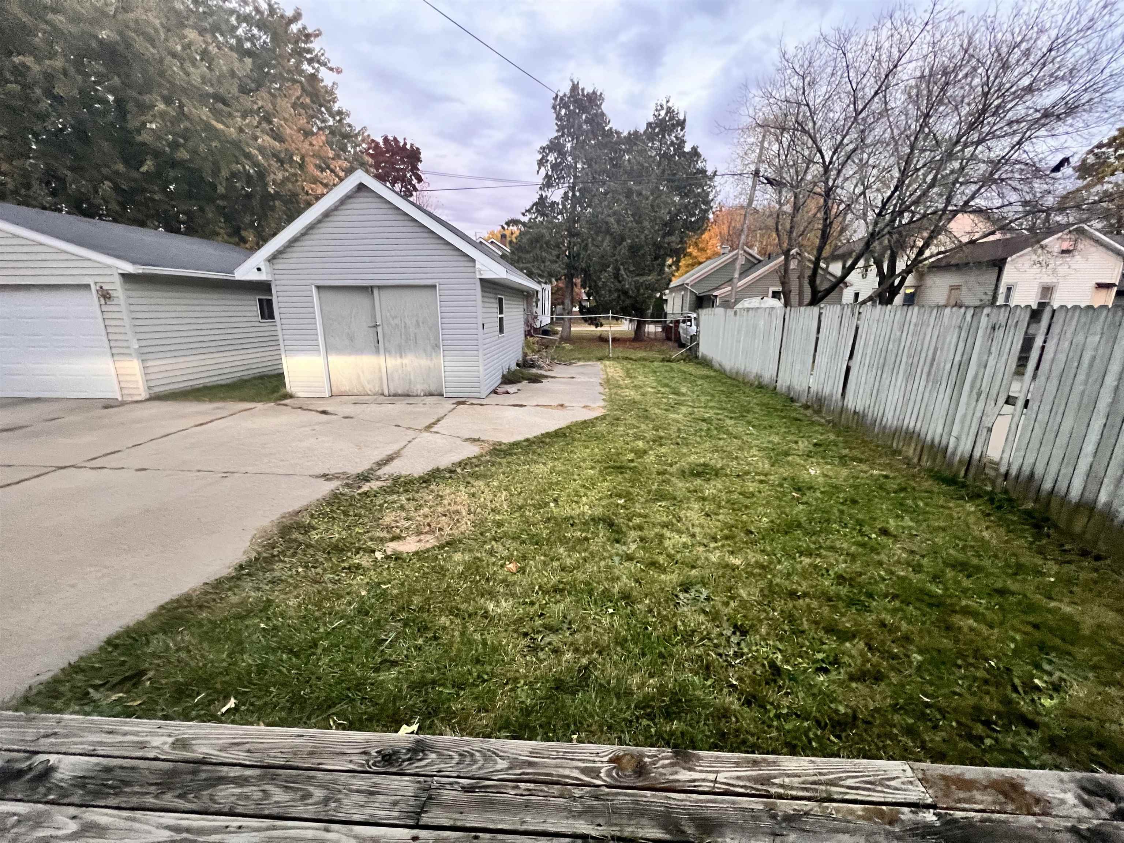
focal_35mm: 13
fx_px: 422
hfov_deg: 106.2
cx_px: 562
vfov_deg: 89.9
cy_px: 422
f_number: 1.8
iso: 800
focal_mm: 1.57
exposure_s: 1/60
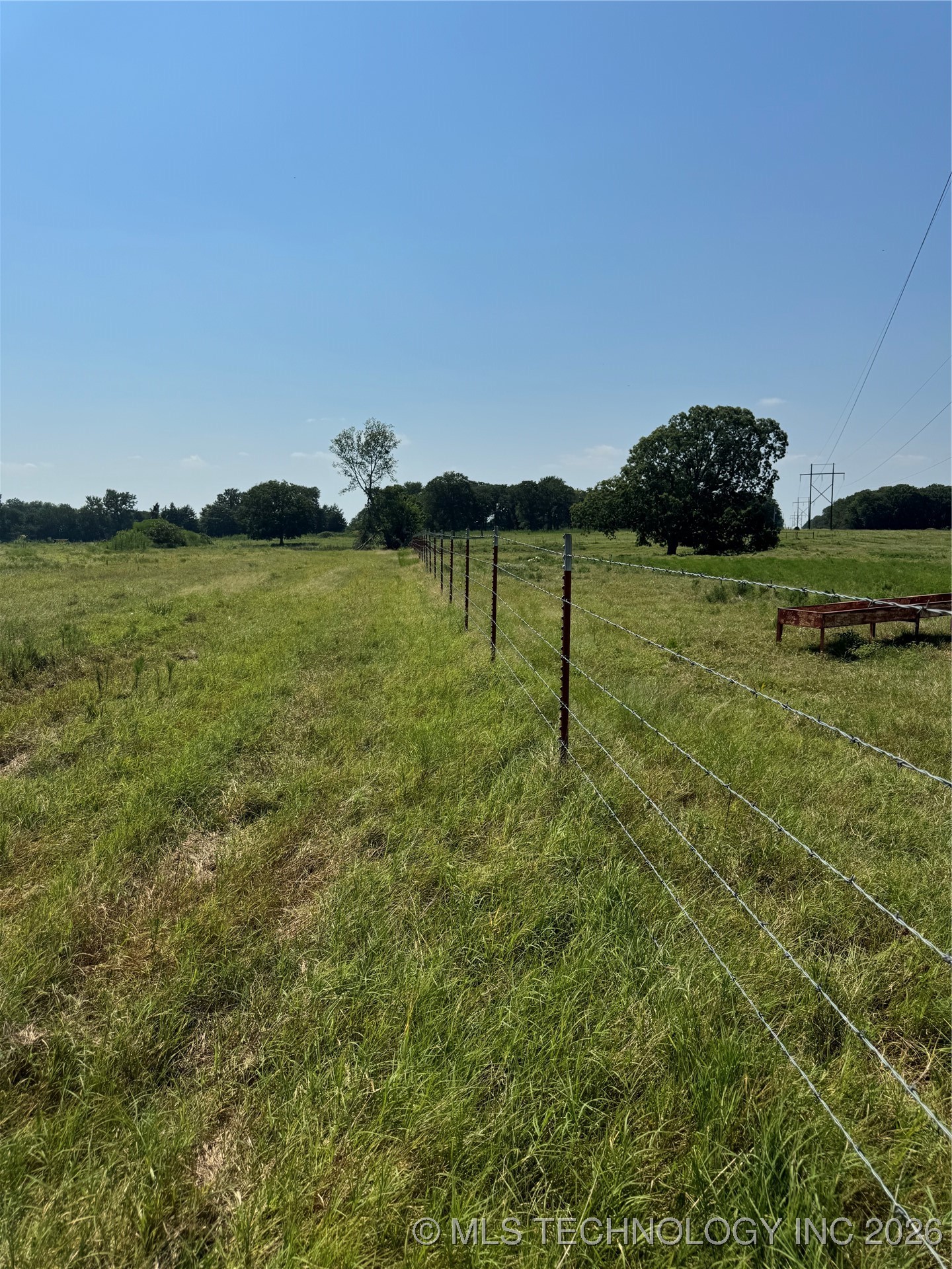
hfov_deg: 56.8
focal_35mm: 24
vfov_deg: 71.6
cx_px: 476
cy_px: 634
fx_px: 880
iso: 80
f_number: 1.78
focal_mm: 6.76
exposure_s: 1/9009
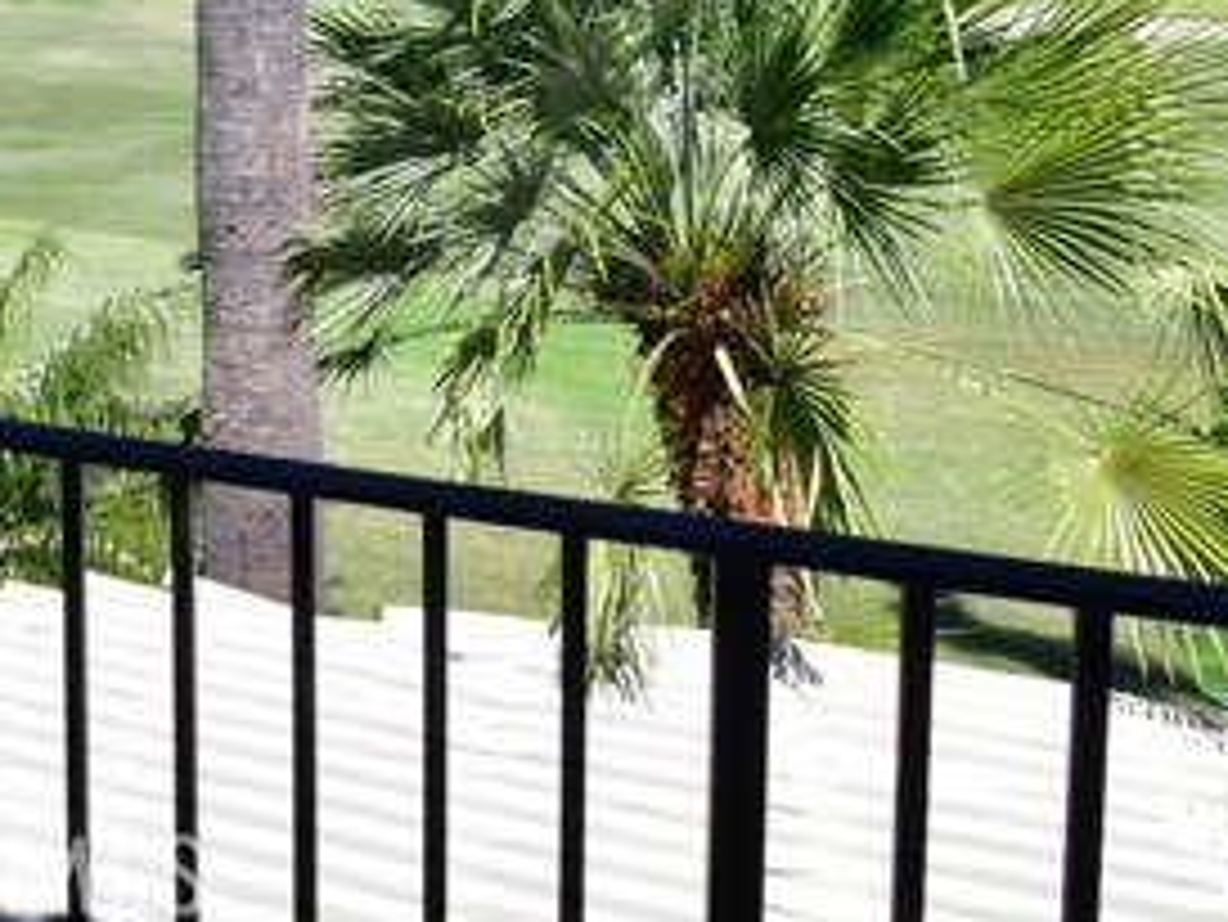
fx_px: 1278
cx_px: -144
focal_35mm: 36
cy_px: -16
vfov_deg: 35.6
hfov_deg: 40.6
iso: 400
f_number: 22
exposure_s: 1/100
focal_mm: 11
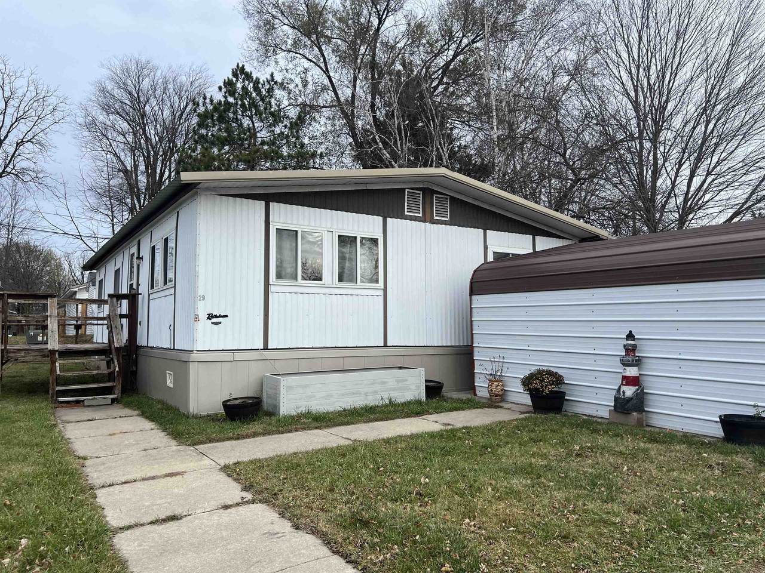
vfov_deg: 53.1
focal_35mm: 26
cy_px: 286
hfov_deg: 67.3
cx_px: 382
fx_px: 575
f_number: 1.5
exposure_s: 1/1698
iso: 50
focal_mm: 5.7
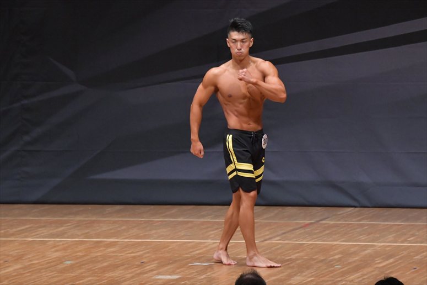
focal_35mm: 285
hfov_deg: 7.2
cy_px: 142
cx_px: 214
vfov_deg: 4.8
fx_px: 3379
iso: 6400
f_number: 5.6
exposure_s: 1/400
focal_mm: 190
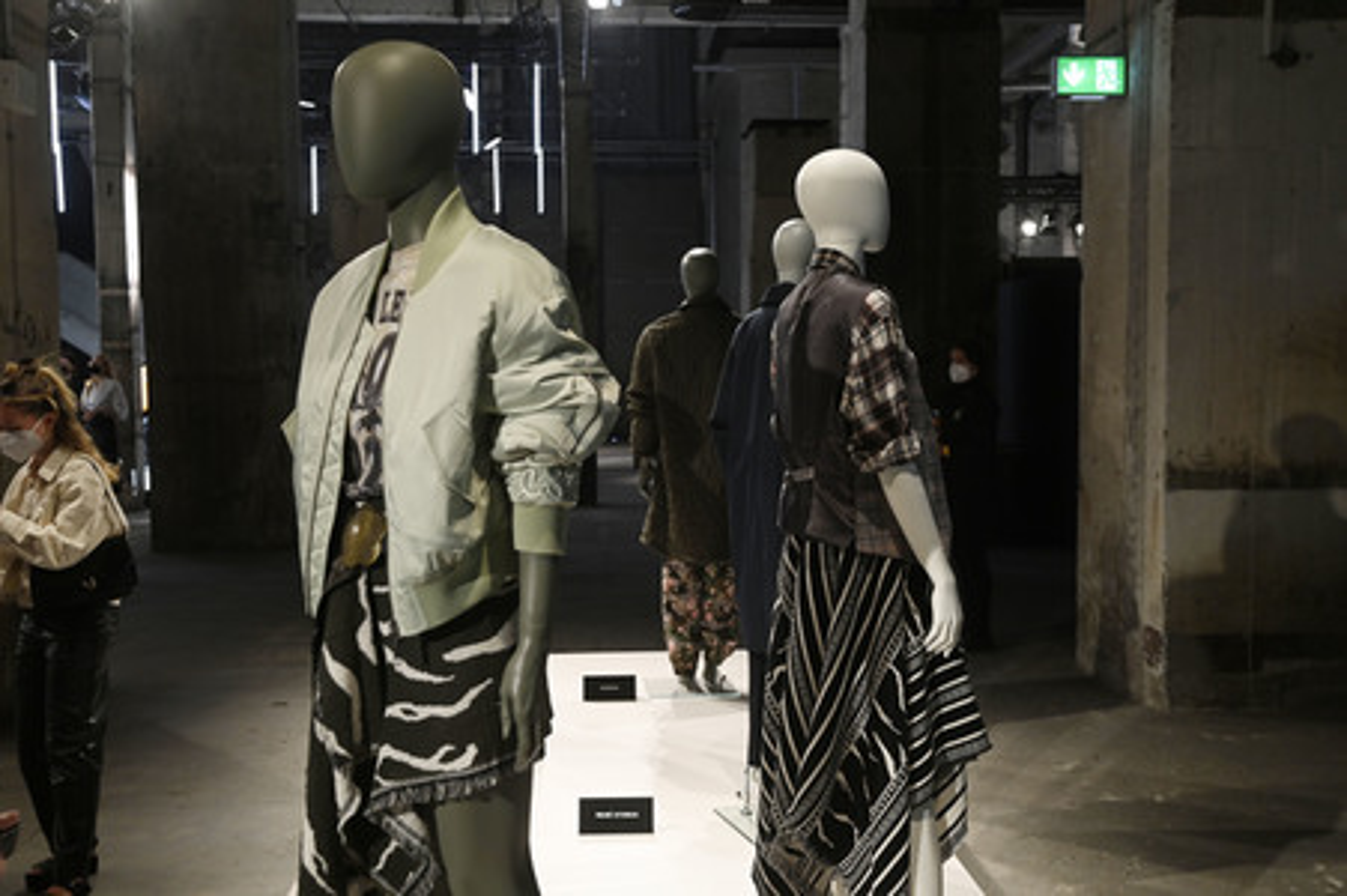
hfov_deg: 50.7
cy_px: 448
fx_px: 1421
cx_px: 674
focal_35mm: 38
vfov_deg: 35.0
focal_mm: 38
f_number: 5.6
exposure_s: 1/100
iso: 1250
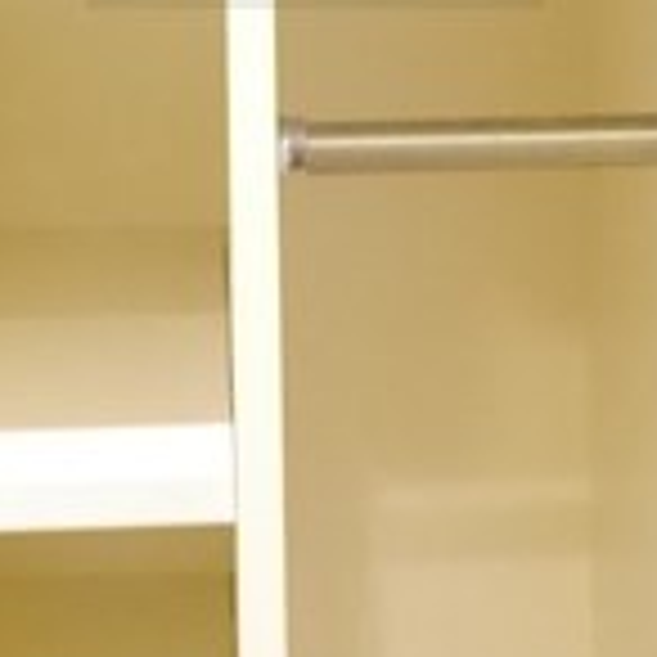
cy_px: -220
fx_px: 1868
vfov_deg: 18.4
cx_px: 315
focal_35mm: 87
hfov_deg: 19.9
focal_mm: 7
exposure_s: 1/25
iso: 3200
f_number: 4
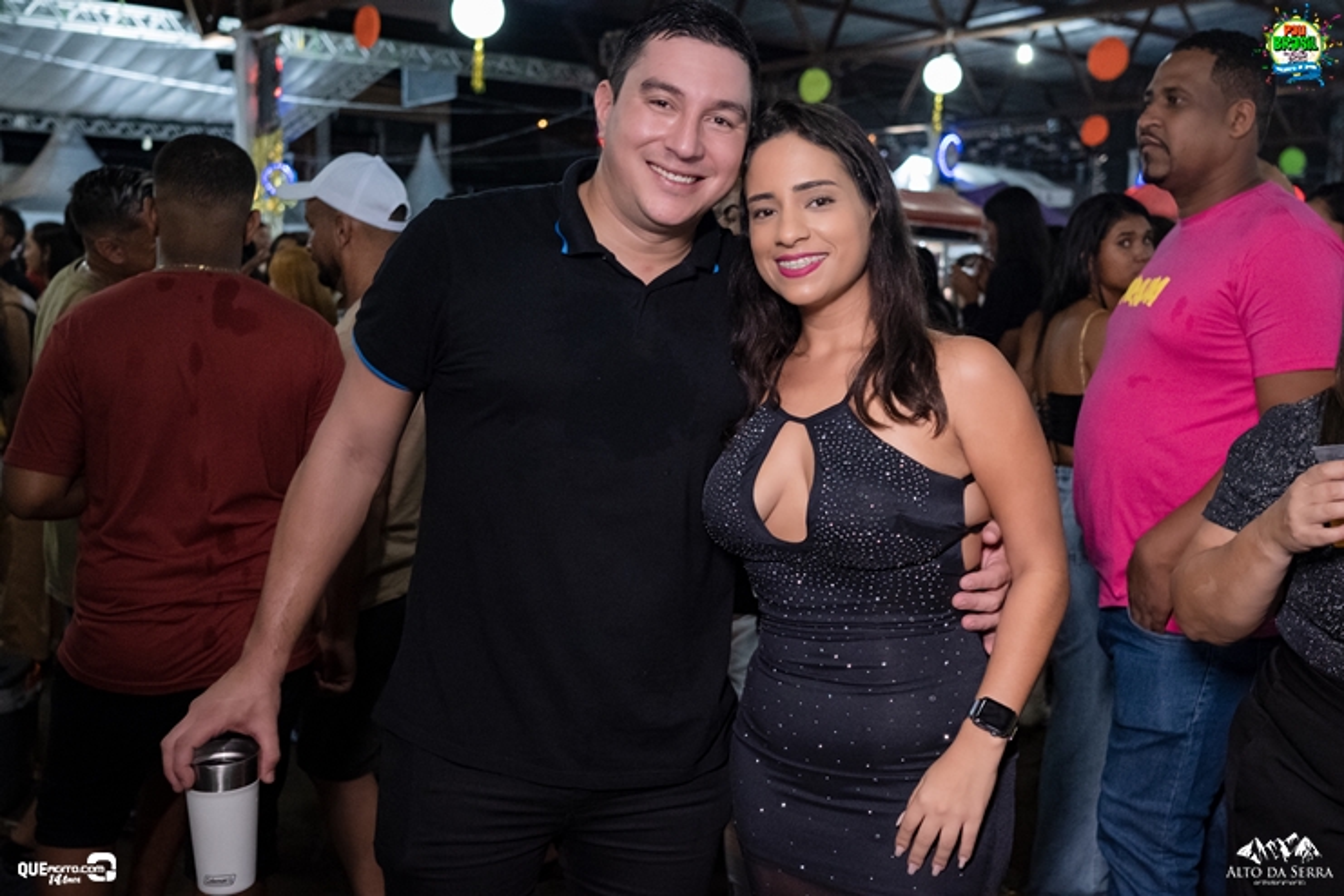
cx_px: 672
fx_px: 1344
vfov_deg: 36.9
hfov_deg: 53.1
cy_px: 448
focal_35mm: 36
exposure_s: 1/250
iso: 2500
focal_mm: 24
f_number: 2.5
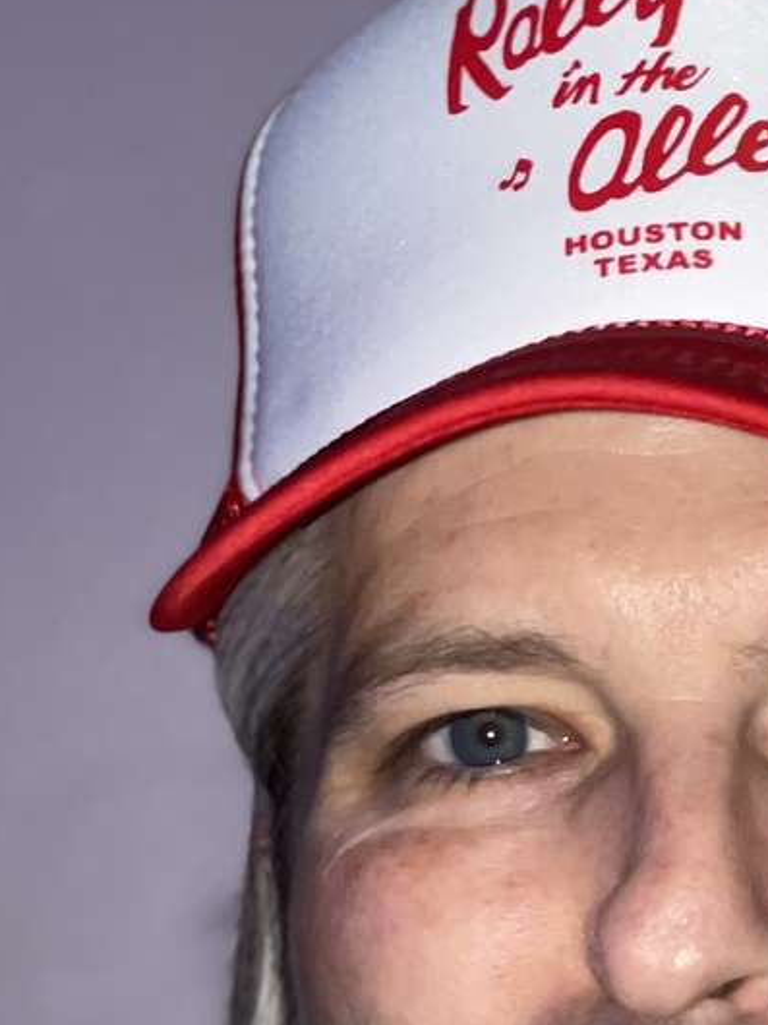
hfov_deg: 8.5
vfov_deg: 11.2
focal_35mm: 174
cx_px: 664
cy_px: 1120
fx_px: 5151
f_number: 2.2
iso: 100
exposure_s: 1/34
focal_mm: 7.5
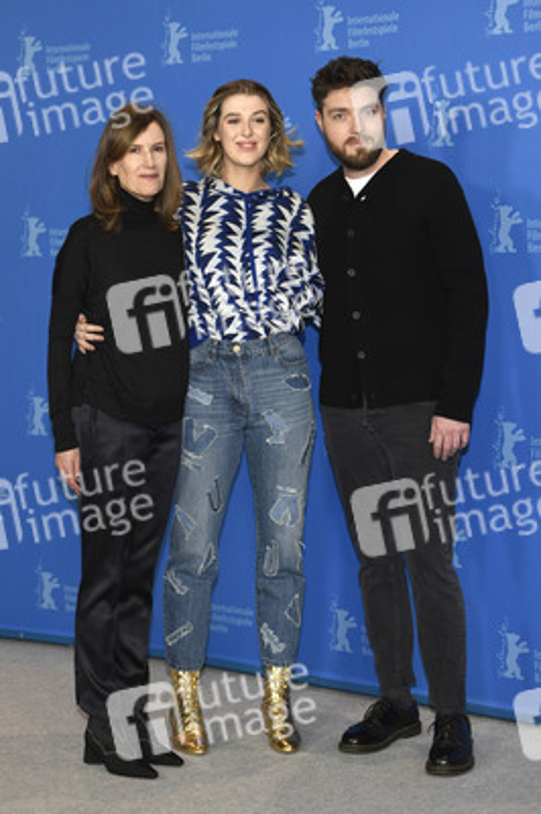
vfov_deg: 28.9
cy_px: 407
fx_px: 1581
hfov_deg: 19.4
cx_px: 270
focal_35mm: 70
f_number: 3.5
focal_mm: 70
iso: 800
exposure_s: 1/320
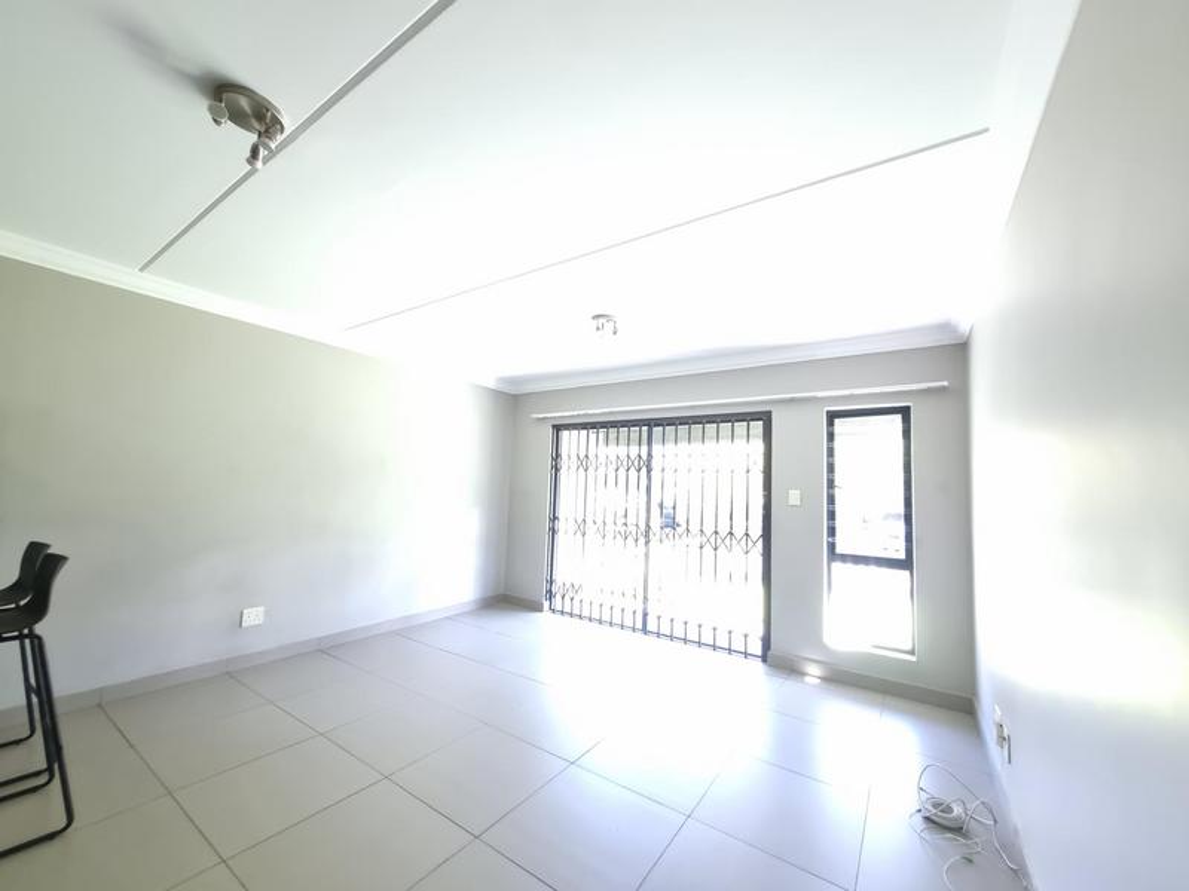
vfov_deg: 89.9
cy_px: 446
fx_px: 447
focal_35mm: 13
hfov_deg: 106.2
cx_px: 594
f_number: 2.2
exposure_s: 1/50
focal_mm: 1.74
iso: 400
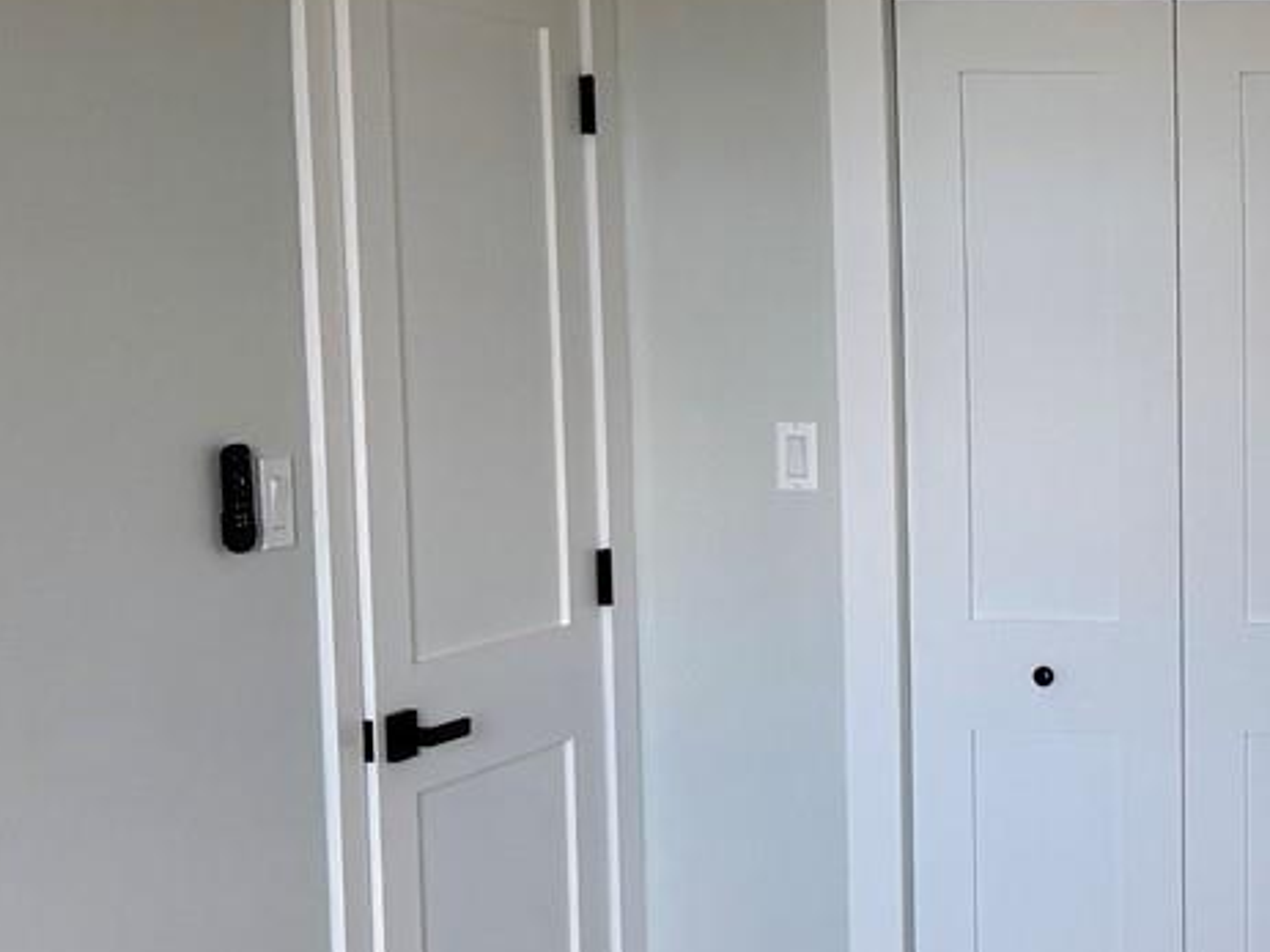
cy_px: 642
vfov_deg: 17.7
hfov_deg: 21.7
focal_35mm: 83
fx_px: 3044
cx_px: 1558
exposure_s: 1/120
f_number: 1.78
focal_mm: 6.76
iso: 160
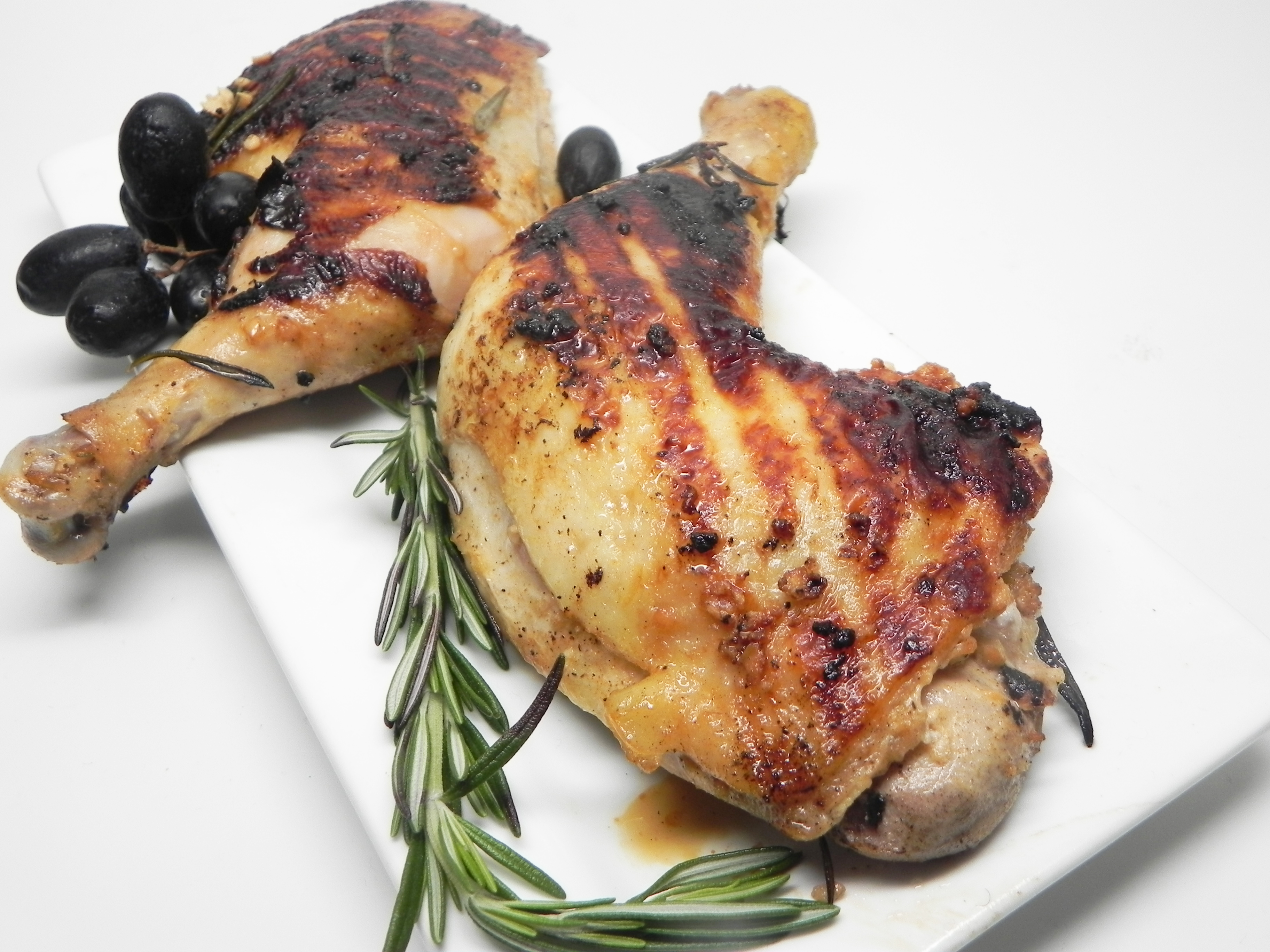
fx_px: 1211
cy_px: 476
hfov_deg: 55.4
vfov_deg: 42.9
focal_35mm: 33
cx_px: 635
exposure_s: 1/41.3
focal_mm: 5.9
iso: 160
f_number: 2.8
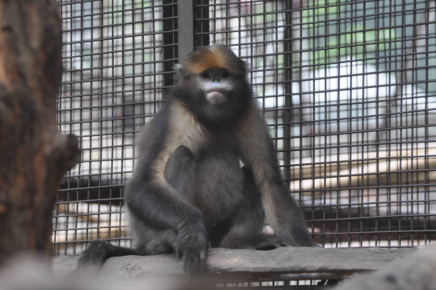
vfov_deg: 7.9
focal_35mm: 174
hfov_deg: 11.8
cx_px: 218
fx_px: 2105
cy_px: 145
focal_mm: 116
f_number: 4.8
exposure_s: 1/250
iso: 500
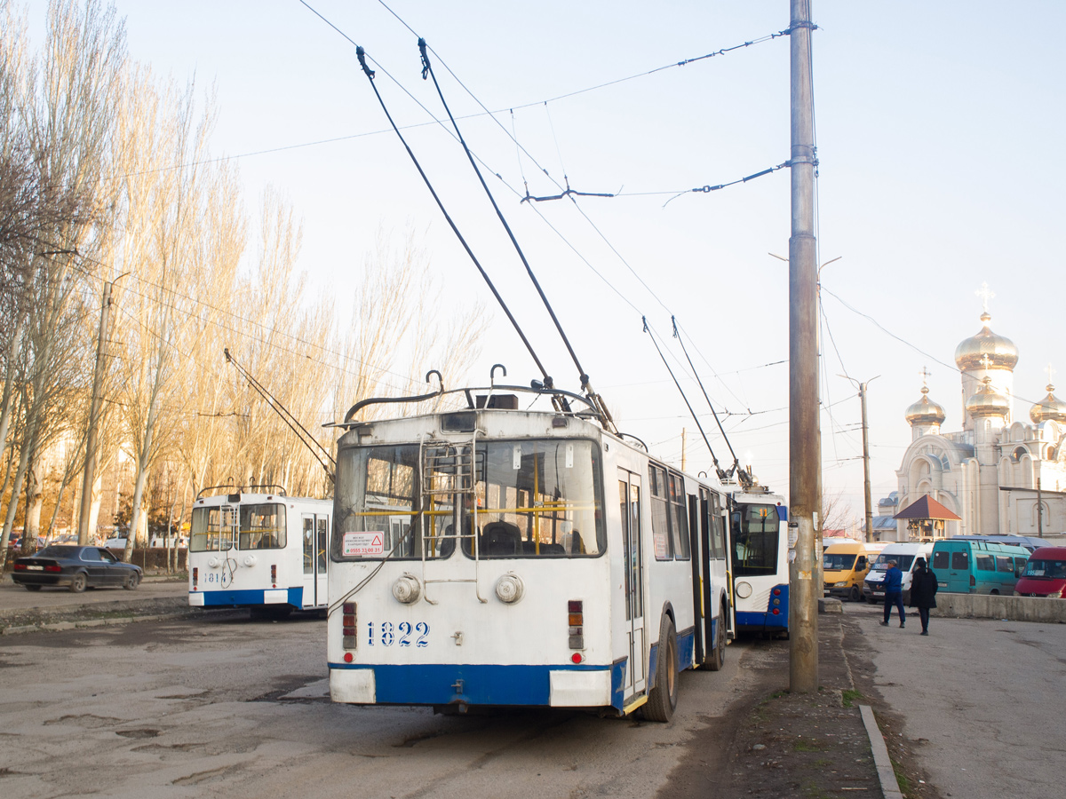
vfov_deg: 36.0
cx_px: 533
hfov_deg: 46.8
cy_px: 400
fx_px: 1232
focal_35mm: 40
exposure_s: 1/50
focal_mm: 20
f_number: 7.1
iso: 100
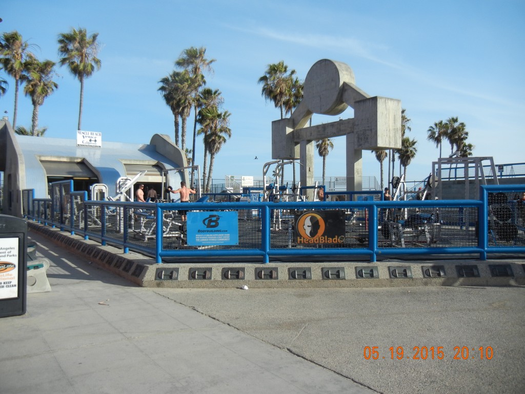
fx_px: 455
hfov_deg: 60.0
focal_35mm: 30
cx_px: 262
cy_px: 197
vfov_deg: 46.8
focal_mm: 5.4
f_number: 7
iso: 160
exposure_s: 1/326
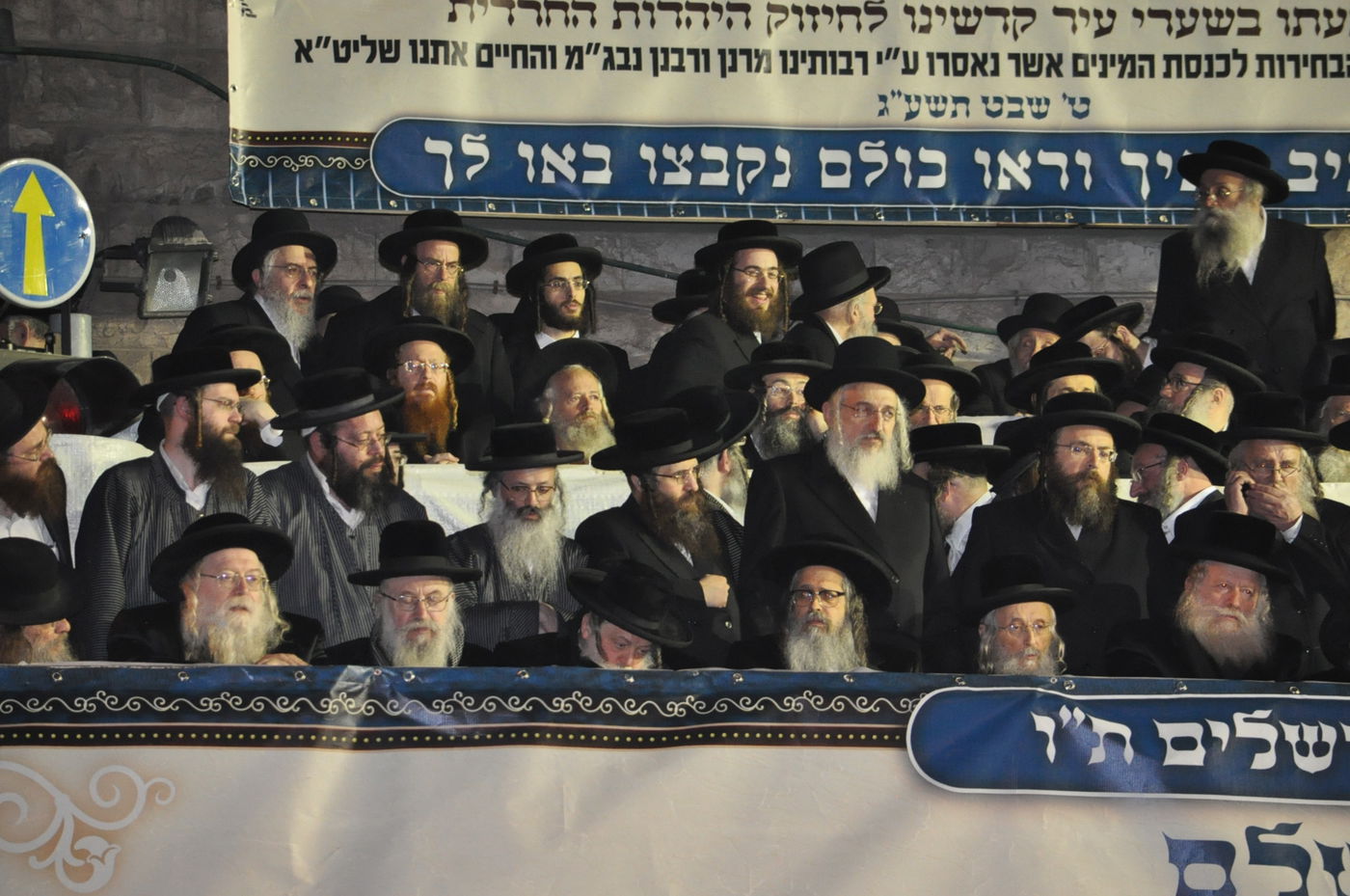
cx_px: 675
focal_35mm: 248
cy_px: 448
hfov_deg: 8.3
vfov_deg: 5.5
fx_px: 9267
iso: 2000
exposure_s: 1/80
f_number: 5.6
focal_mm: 165
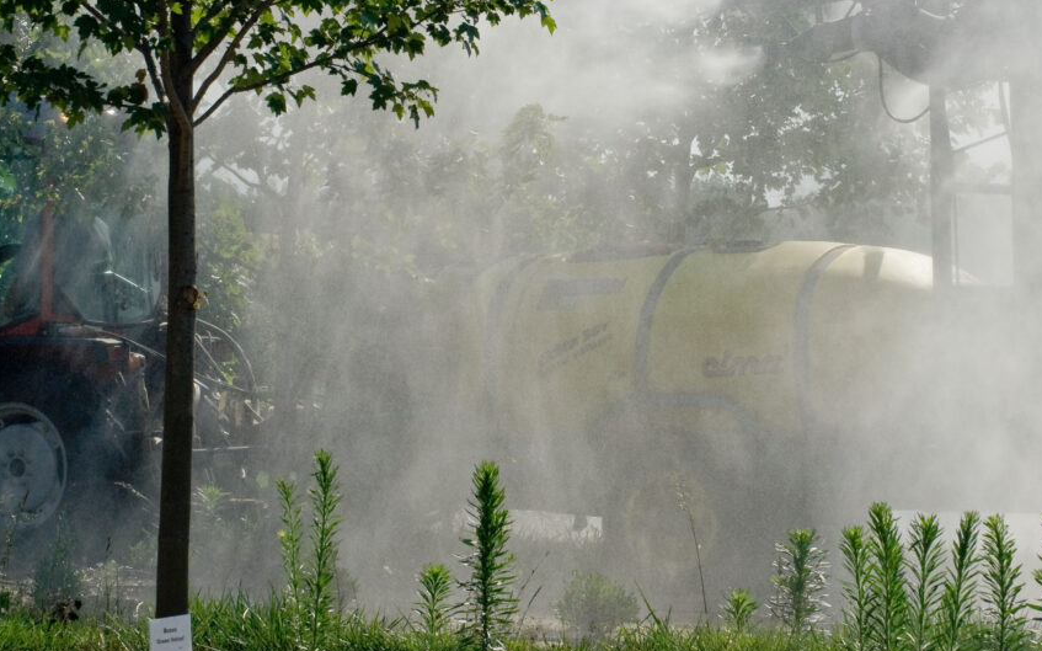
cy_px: 193
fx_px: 7126
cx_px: 656
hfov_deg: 8.4
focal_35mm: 251
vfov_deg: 5.2
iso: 400
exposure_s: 1/400
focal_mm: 116
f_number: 10
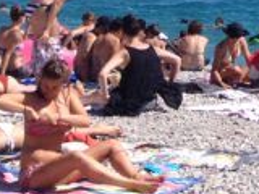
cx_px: 612
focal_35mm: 168
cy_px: -213
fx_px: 1257
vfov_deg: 8.3
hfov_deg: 10.3
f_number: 2.4
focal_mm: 4.28
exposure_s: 1/2045
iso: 50
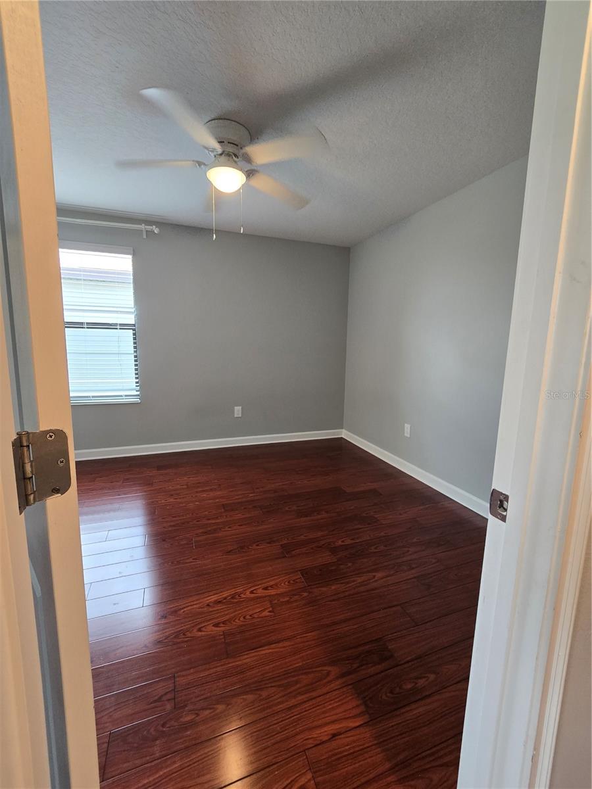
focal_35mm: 13
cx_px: 296
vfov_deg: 106.2
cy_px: 394
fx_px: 296
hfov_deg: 89.9
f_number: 2.2
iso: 160
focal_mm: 2.2
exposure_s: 1/60
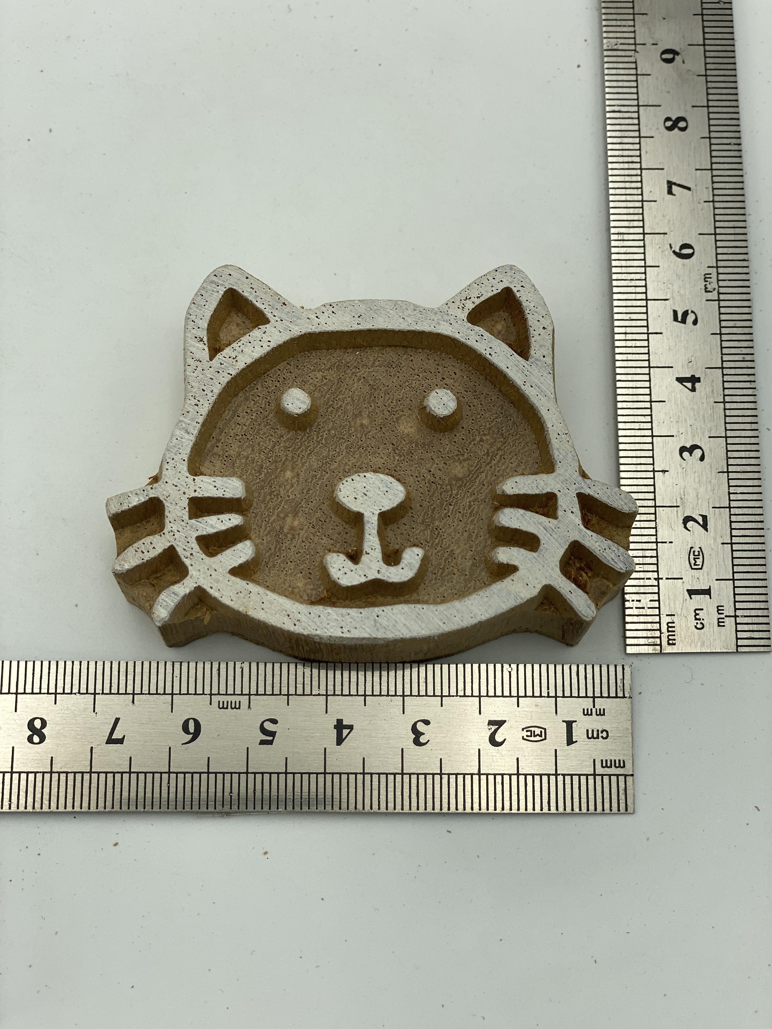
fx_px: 1546
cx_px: 386
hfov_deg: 28.0
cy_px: 514
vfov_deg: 36.8
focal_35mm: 52
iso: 20
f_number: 2
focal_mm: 6
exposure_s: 1/666
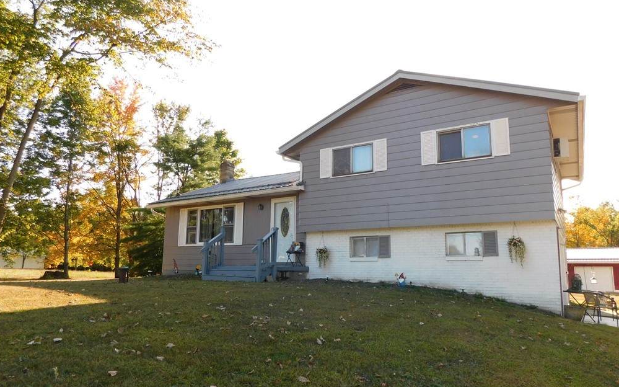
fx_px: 422
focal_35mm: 25
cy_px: 213
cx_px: 311
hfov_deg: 72.6
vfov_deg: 49.2
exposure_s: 1/320
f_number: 3
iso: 125
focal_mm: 4
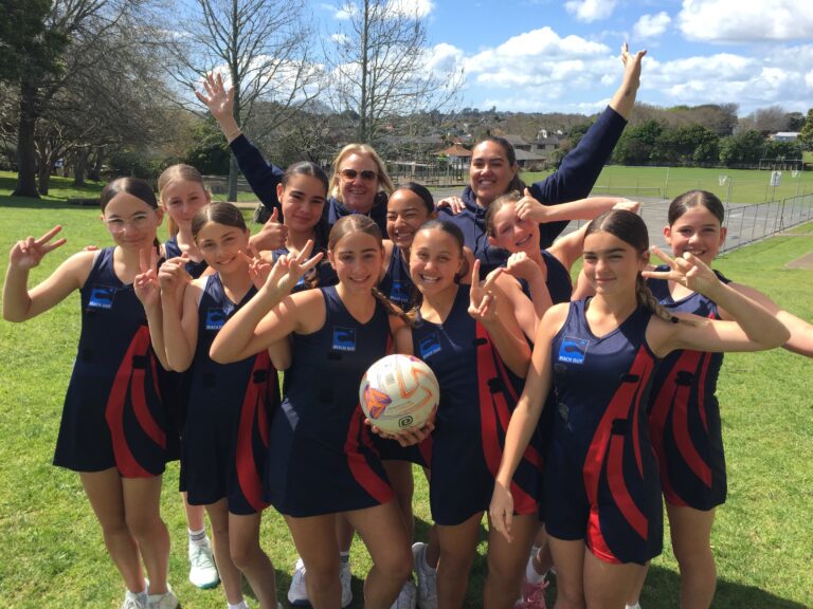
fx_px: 681
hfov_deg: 61.7
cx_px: 406
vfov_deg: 48.2
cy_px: 304
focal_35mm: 29
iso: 32
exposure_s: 1/1163
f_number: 2.2
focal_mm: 4.15
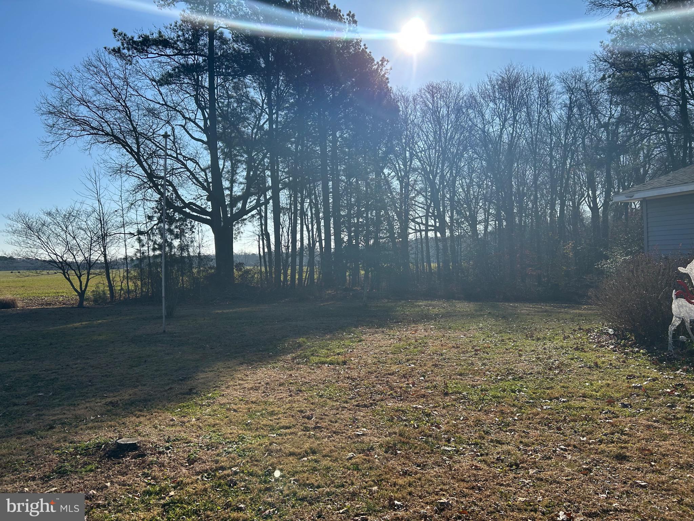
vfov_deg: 53.1
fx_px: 521
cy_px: 260
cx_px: 347
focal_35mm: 26
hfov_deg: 67.3
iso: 50
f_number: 1.5
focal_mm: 5.7
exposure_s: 1/5319
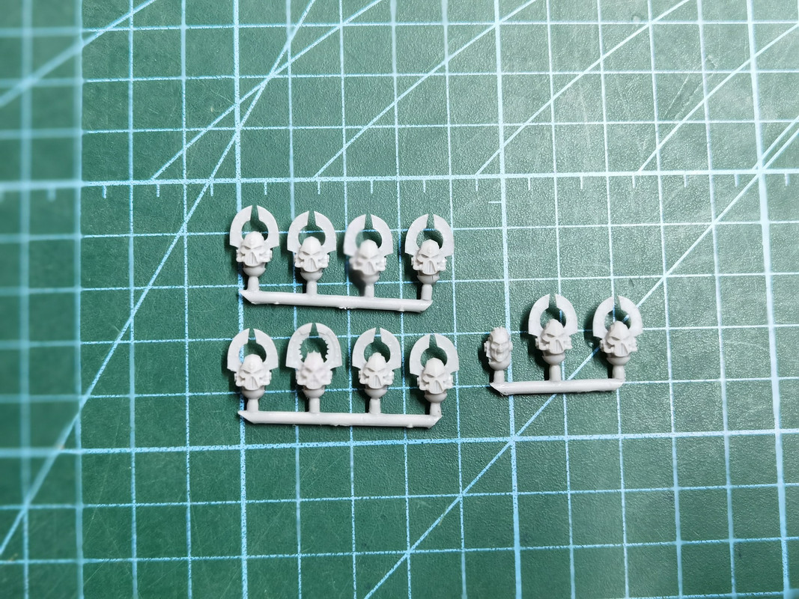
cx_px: 400
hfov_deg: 35.5
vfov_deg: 27.0
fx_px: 1246
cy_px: 300
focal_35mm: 54
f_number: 4
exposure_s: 1/33.3
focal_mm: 6.71
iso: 400
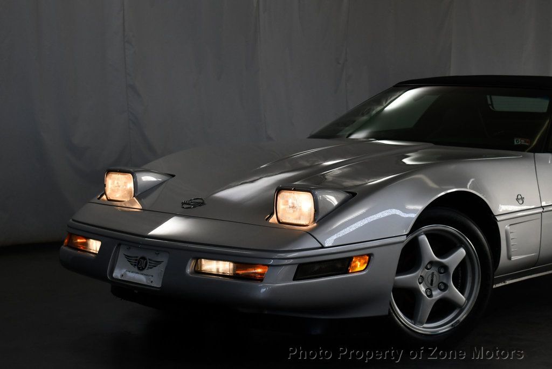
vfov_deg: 19.0
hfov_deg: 28.0
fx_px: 1105
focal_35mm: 72
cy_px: 184
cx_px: 276
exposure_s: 1/250
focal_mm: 36
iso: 320
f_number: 5.6
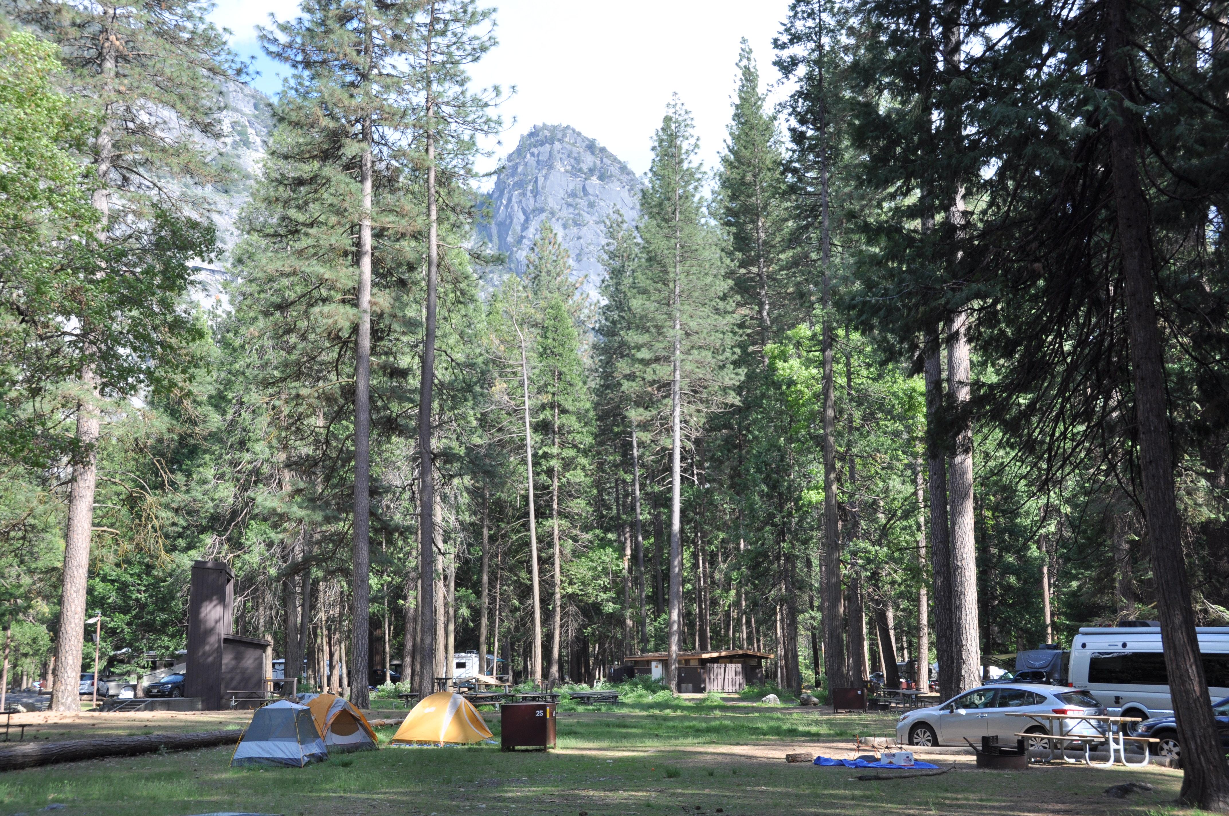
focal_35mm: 46
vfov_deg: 28.9
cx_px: 614
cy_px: 408
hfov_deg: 42.4
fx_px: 1586
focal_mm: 31
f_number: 10
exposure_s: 1/100
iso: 200
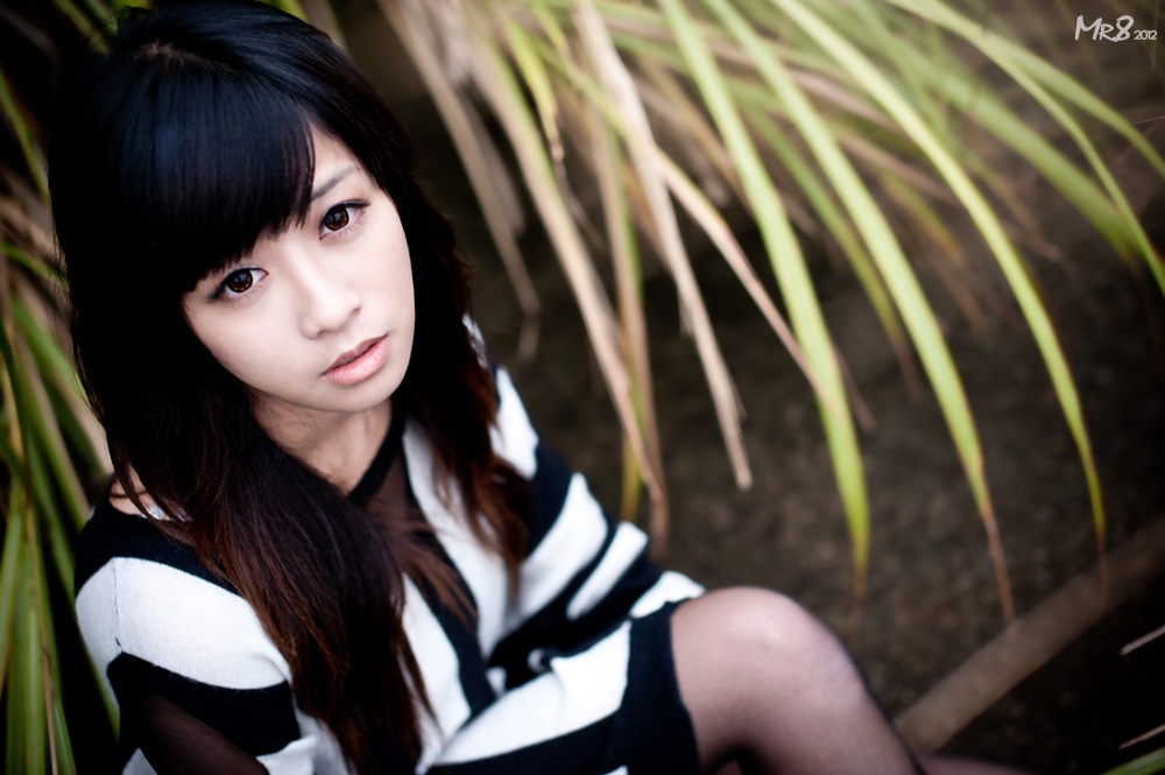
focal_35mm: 50
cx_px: 582
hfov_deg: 39.6
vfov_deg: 26.9
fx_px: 1617
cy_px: 388
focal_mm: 50
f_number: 2
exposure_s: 1/1000
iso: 800
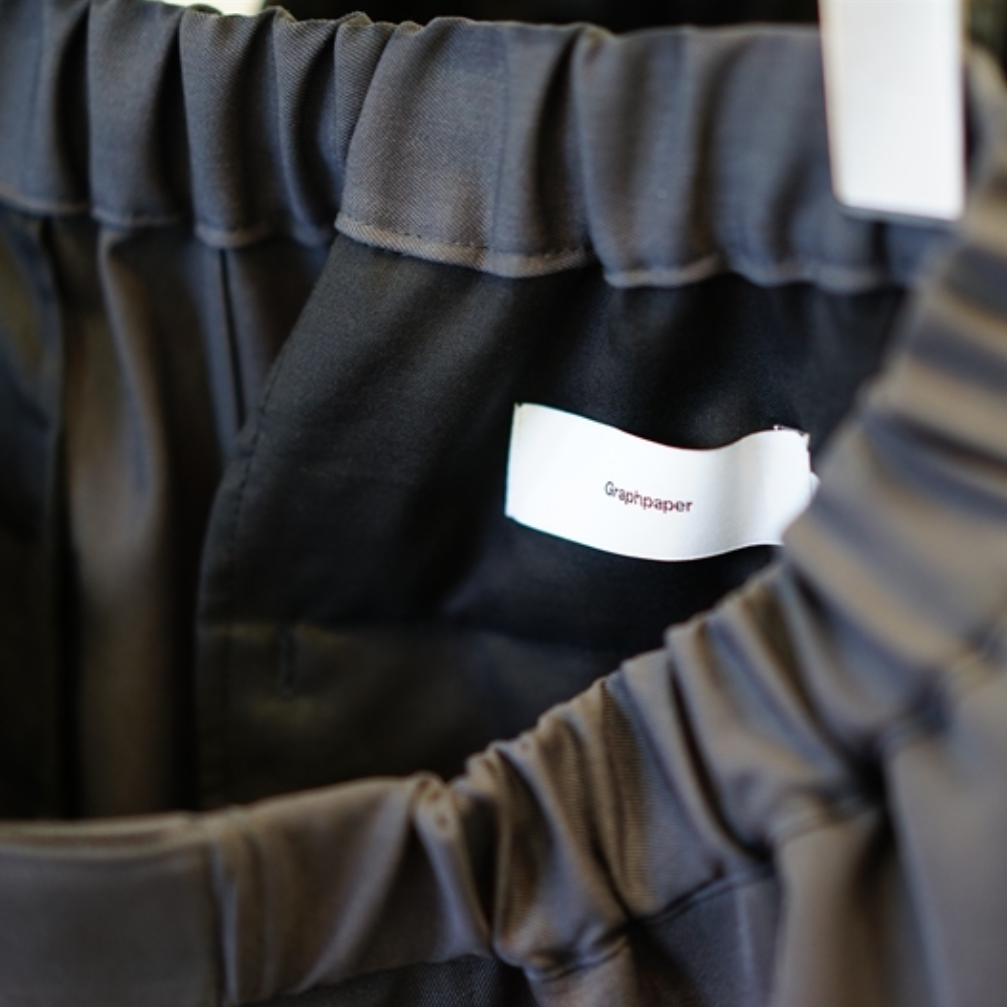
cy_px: 507
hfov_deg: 24.2
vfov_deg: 24.3
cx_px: 636
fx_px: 2337
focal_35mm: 71
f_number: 1.8
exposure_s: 1/60
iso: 400
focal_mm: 55
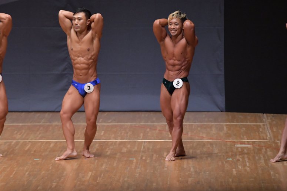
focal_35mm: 270
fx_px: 2151
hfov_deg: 7.6
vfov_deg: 5.1
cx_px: 144
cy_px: 96
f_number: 5.6
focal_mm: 180
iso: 6400
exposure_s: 1/400
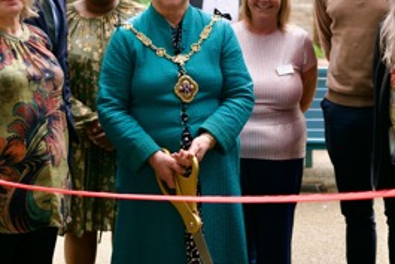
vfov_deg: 14.3
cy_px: 33
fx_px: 1043
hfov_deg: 21.4
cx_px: 268
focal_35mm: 95
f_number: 2.8
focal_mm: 42
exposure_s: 1/80
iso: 100
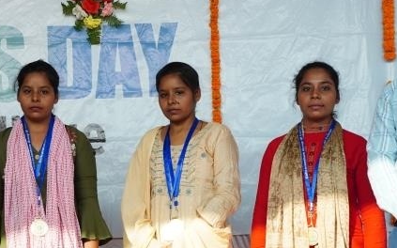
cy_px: 179
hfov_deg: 17.9
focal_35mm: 116
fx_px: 1255
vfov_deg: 11.3
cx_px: 91
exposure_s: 1/160
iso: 320
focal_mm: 47
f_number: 6.3
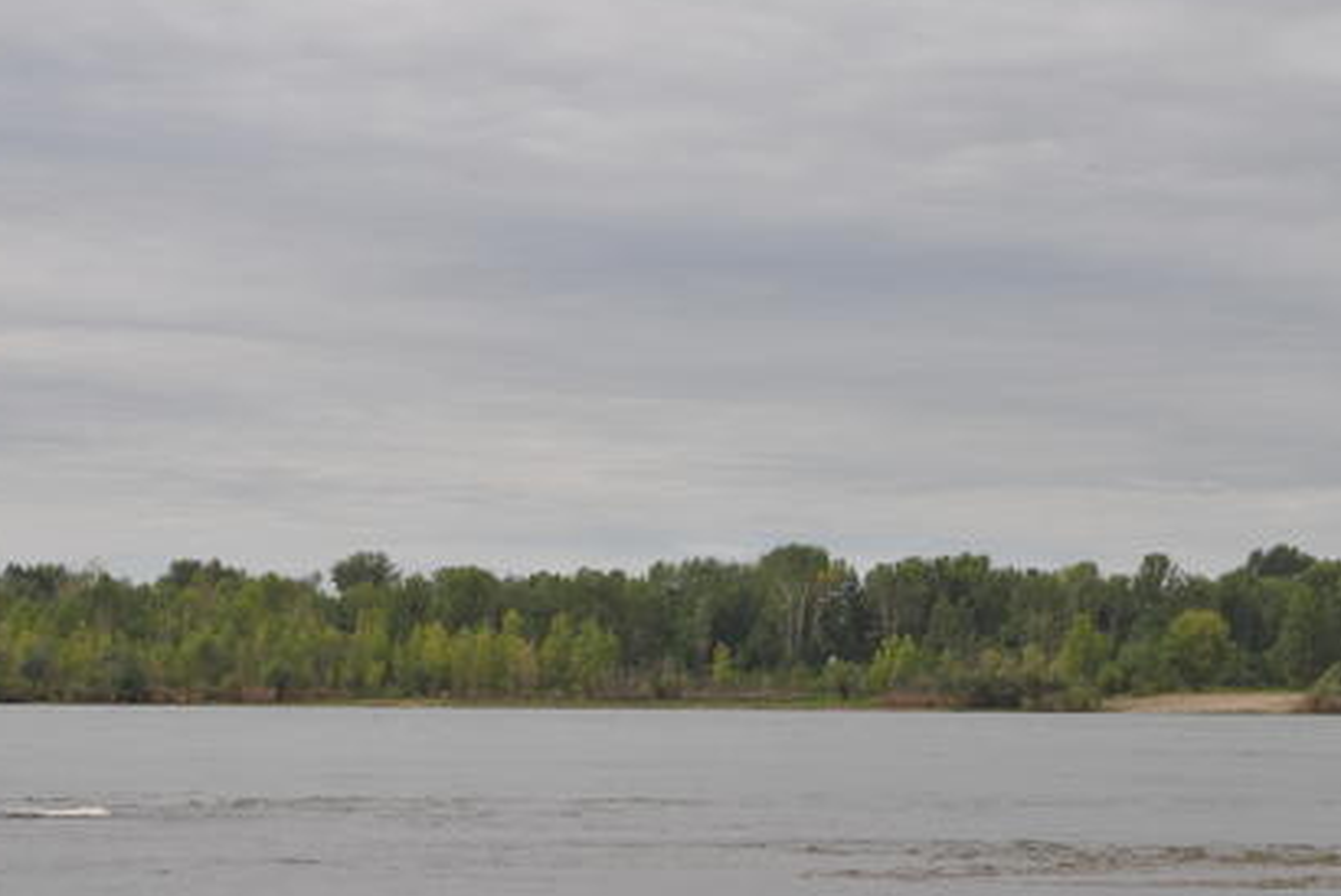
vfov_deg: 10.7
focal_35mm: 129
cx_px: 739
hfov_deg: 15.9
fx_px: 4800
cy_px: 340
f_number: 9
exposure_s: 1/320
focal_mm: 55
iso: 100
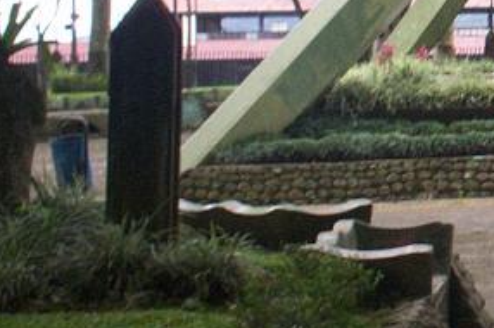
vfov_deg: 9.8
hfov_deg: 13.9
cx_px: 801
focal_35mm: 136
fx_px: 1864
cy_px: -138
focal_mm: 6
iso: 100
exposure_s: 1/94.3
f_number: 4.5
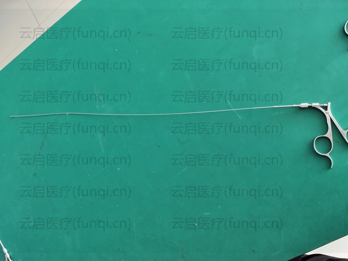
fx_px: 271
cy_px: 130
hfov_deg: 65.3
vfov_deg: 51.4
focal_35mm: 27
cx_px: 174
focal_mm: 3.95
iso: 800
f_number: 1.8
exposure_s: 1/18
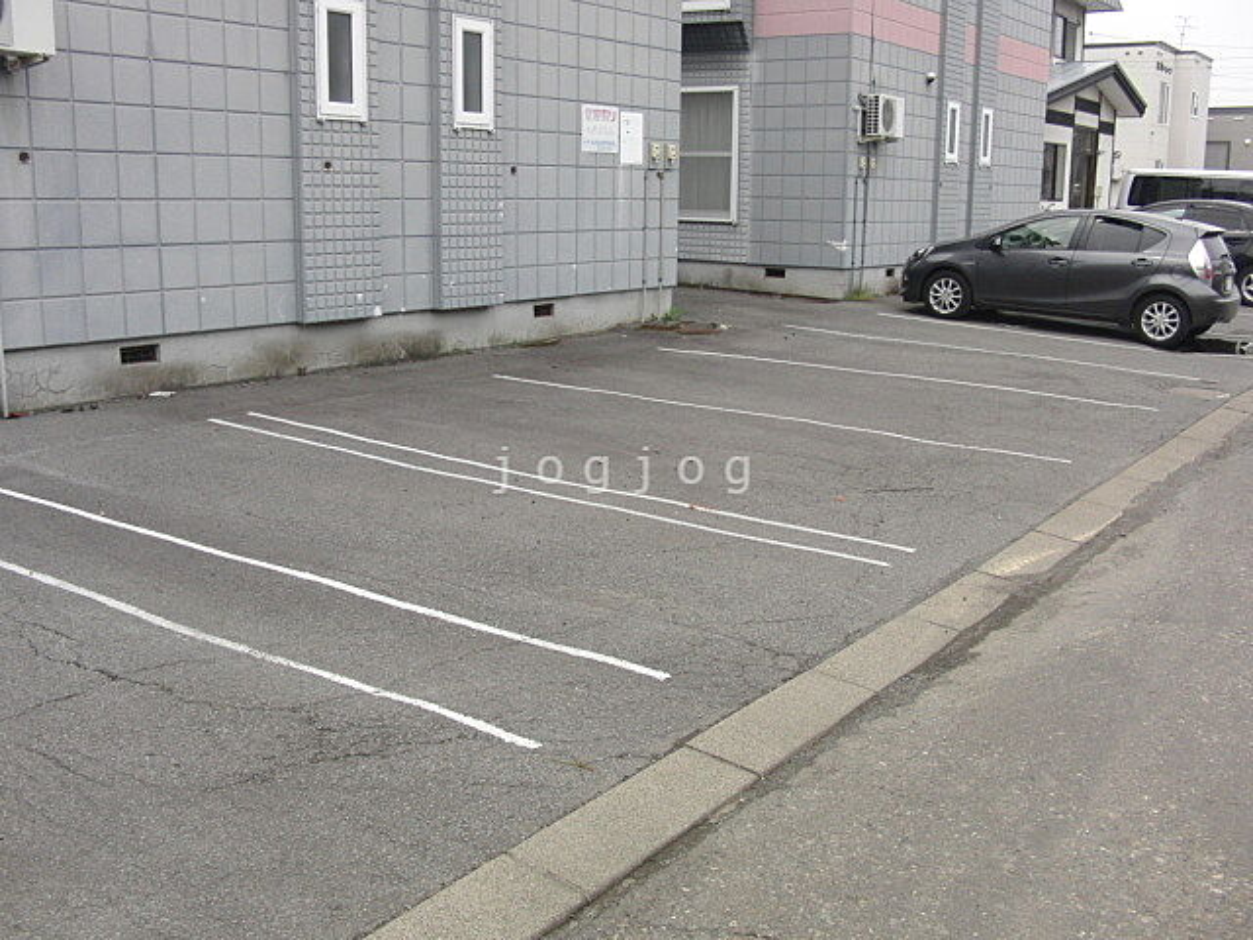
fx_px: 1339
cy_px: 470
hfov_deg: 50.1
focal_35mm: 37
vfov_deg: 38.7
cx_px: 626
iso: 100
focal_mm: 6.42
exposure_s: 1/500
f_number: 3.6
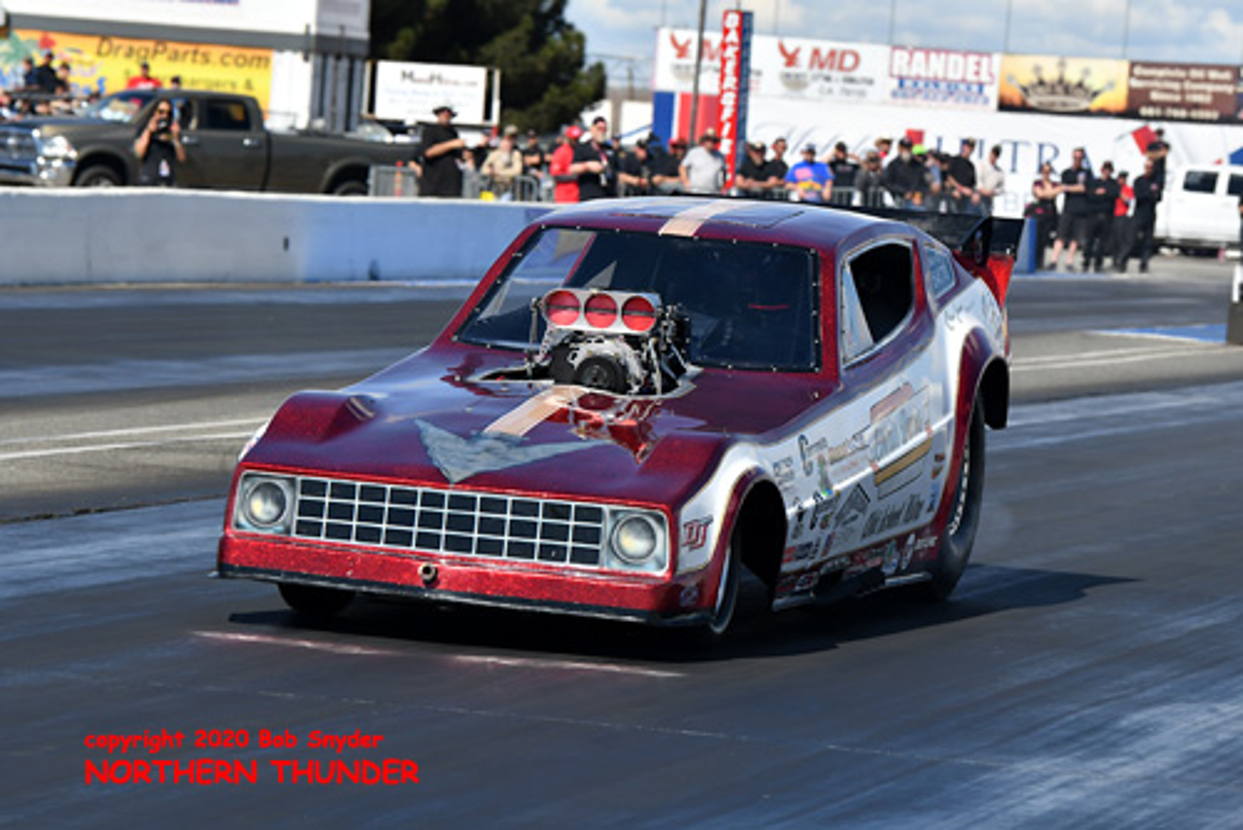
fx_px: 6737
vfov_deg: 7.1
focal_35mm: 195
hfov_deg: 10.5
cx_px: 622
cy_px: 415
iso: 160
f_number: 5.6
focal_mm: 130
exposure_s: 1/1250
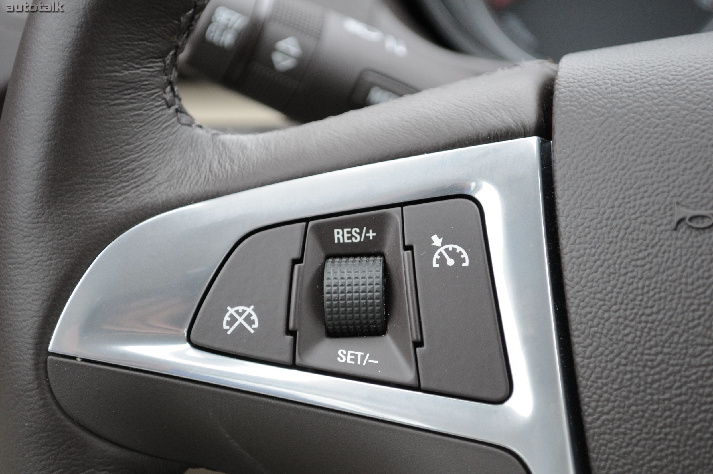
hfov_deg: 24.6
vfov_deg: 16.5
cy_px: 237
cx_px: 356
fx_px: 1632
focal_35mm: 82
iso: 640
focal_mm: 55
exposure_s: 1/60
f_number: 5.6
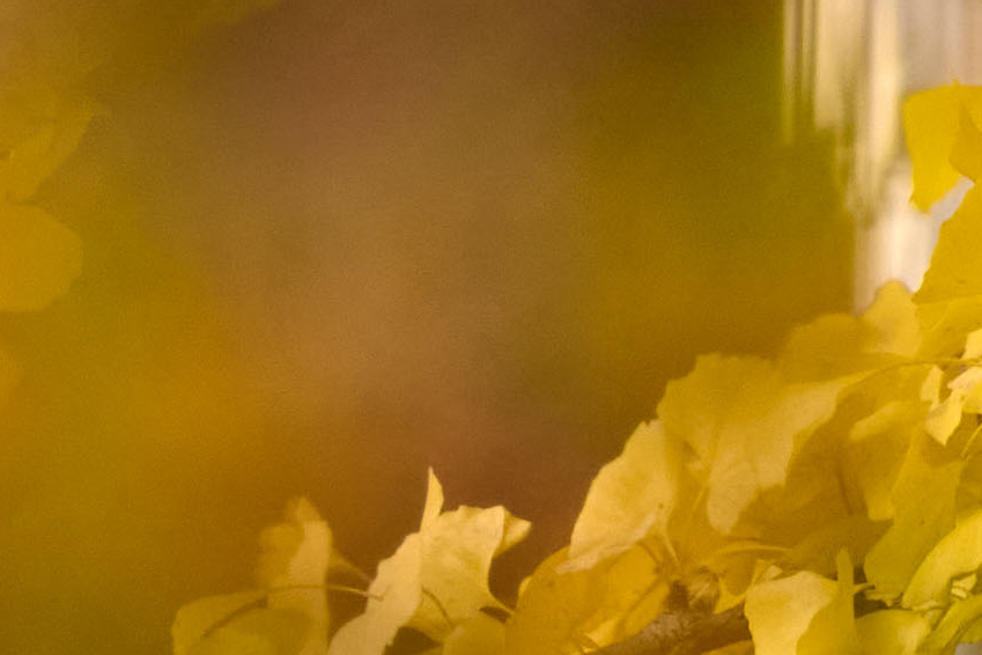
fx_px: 35813
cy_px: 3628
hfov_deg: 1.6
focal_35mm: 1313
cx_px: -133
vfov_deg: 1.0
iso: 400
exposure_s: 1/1000
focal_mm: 135
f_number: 1.8
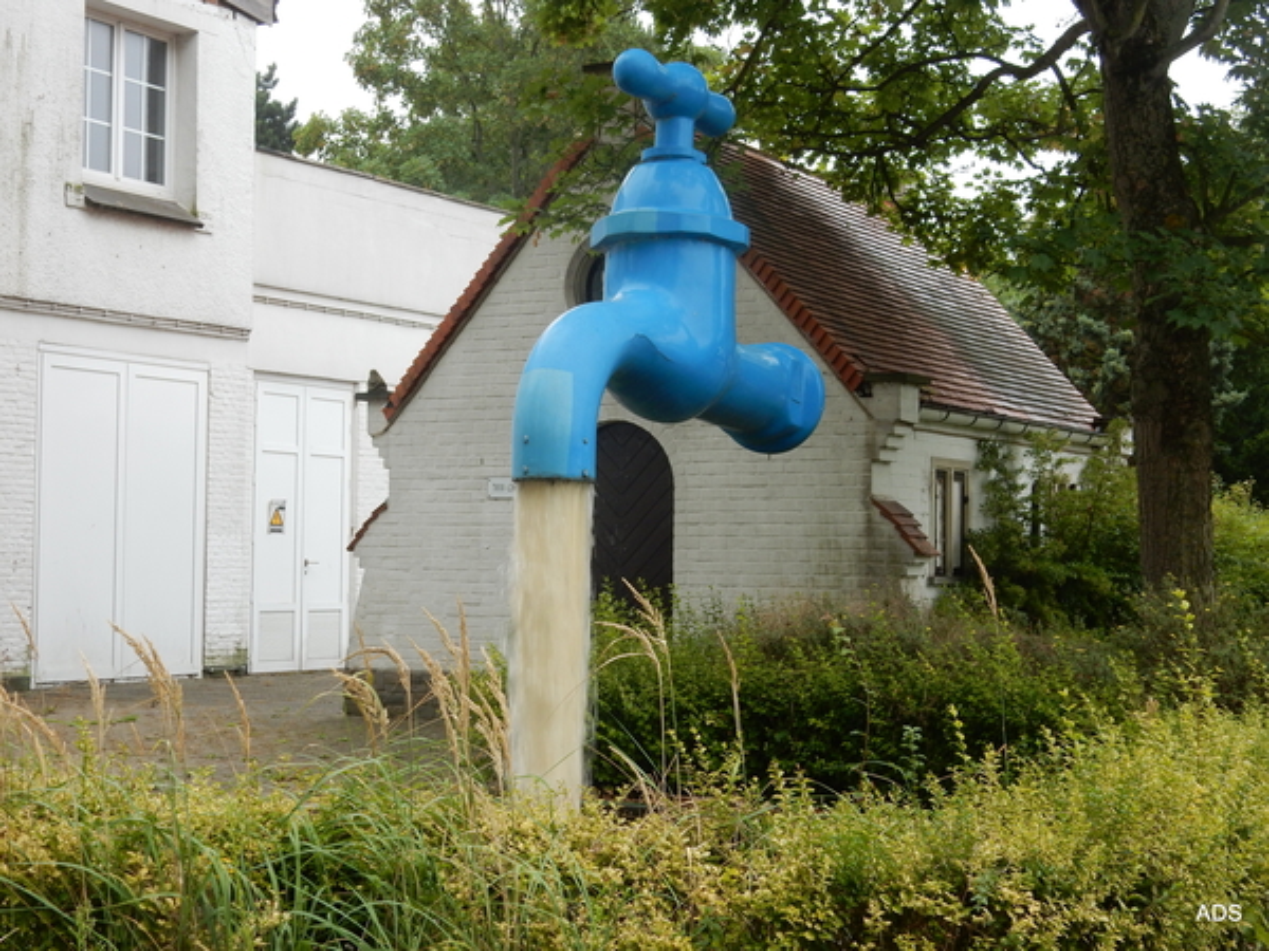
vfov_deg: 24.4
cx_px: 634
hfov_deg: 32.2
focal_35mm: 60
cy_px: 476
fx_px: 2200
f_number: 4.5
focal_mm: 10.7
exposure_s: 1/60
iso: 125
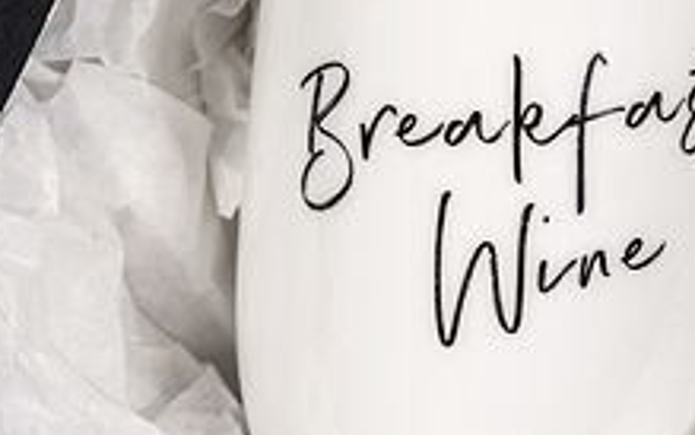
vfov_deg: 3.8
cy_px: 229
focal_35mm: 343
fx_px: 6498
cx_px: 541
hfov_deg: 6.1
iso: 100
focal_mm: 85
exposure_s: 1/8
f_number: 7.1
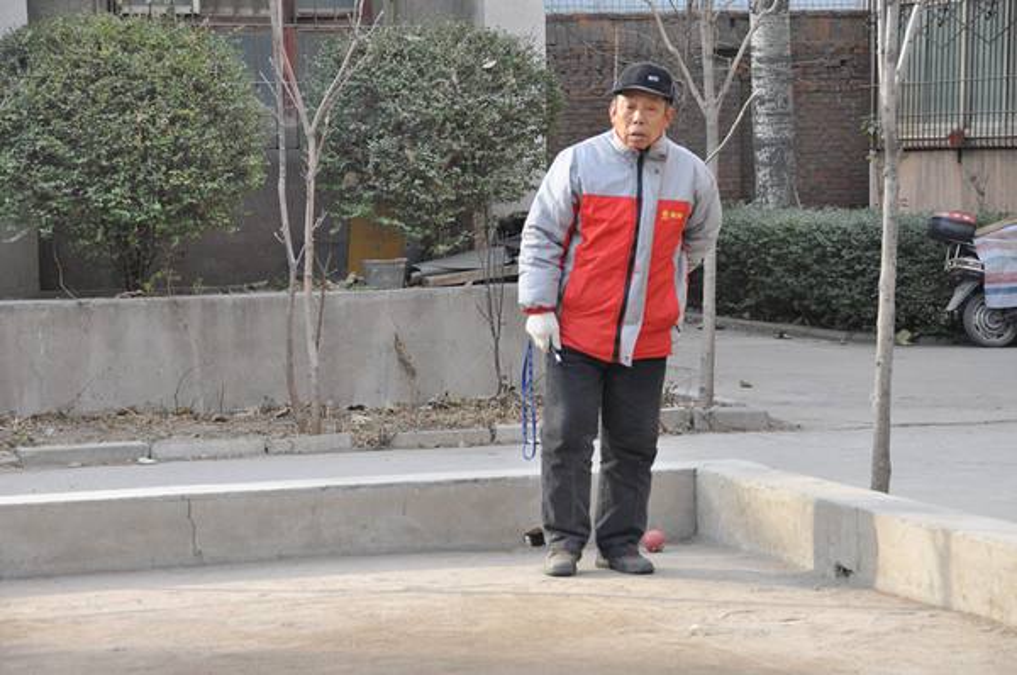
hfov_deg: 18.2
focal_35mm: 112
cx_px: 508
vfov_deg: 12.1
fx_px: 3173
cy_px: 338
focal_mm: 75
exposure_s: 1/100
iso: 200
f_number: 7.1
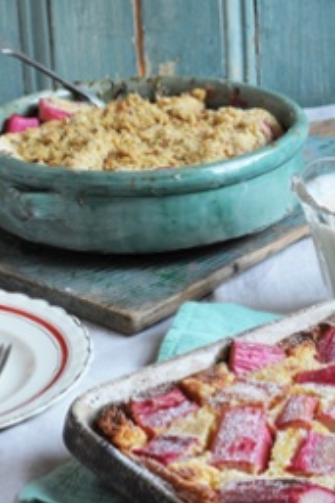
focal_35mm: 98
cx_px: 190
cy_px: 249
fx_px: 1370
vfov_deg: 20.8
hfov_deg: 13.9
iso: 400
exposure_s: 8
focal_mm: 60
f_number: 29
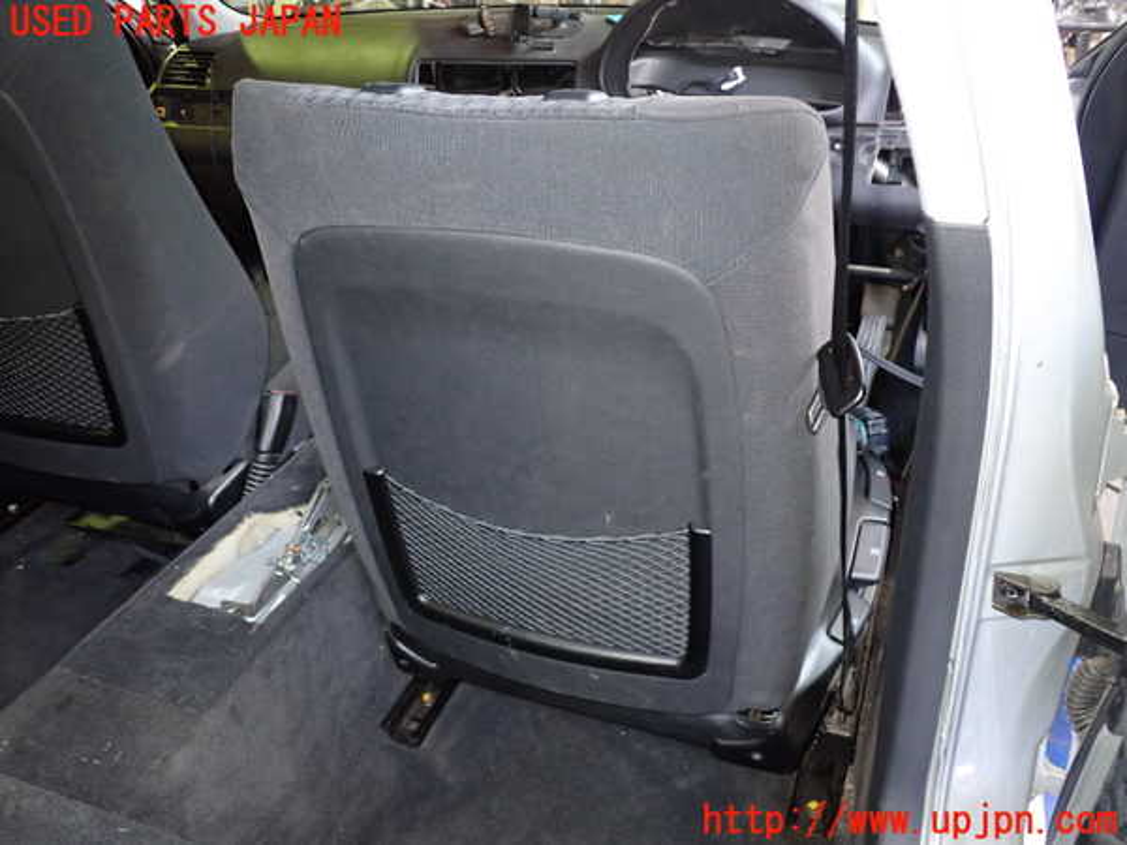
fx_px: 977
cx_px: 564
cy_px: 422
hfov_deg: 60.0
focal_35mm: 30
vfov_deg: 46.8
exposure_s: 1/30
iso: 320
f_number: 2.3
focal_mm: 5.4
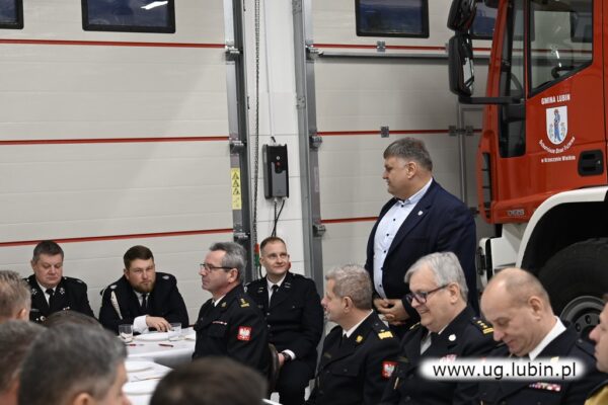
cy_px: 202
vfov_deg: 20.6
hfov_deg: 30.5
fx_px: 1115
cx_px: 304
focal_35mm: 66
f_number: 2.8
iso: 450
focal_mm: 44
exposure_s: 1/125
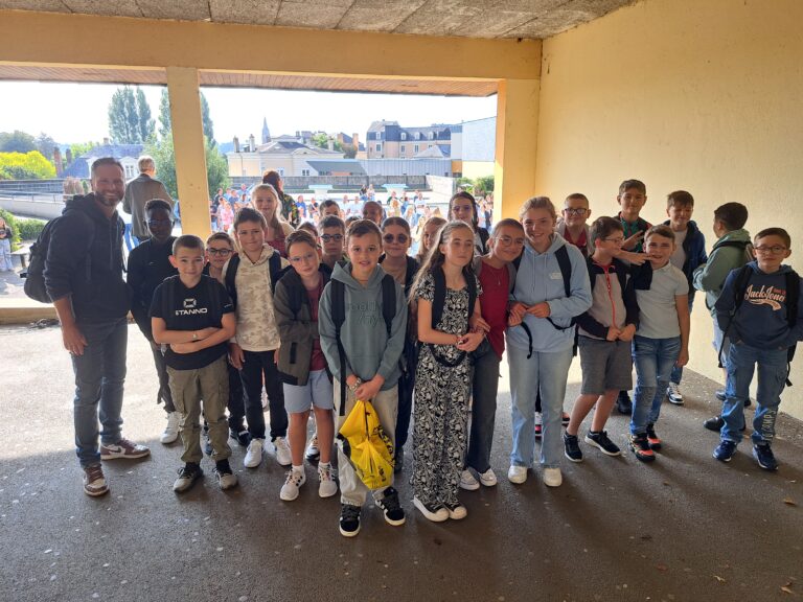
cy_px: 301
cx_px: 402
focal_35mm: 24
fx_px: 557
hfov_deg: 71.6
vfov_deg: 56.8
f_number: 1.8
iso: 50
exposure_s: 1/100
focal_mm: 5.23
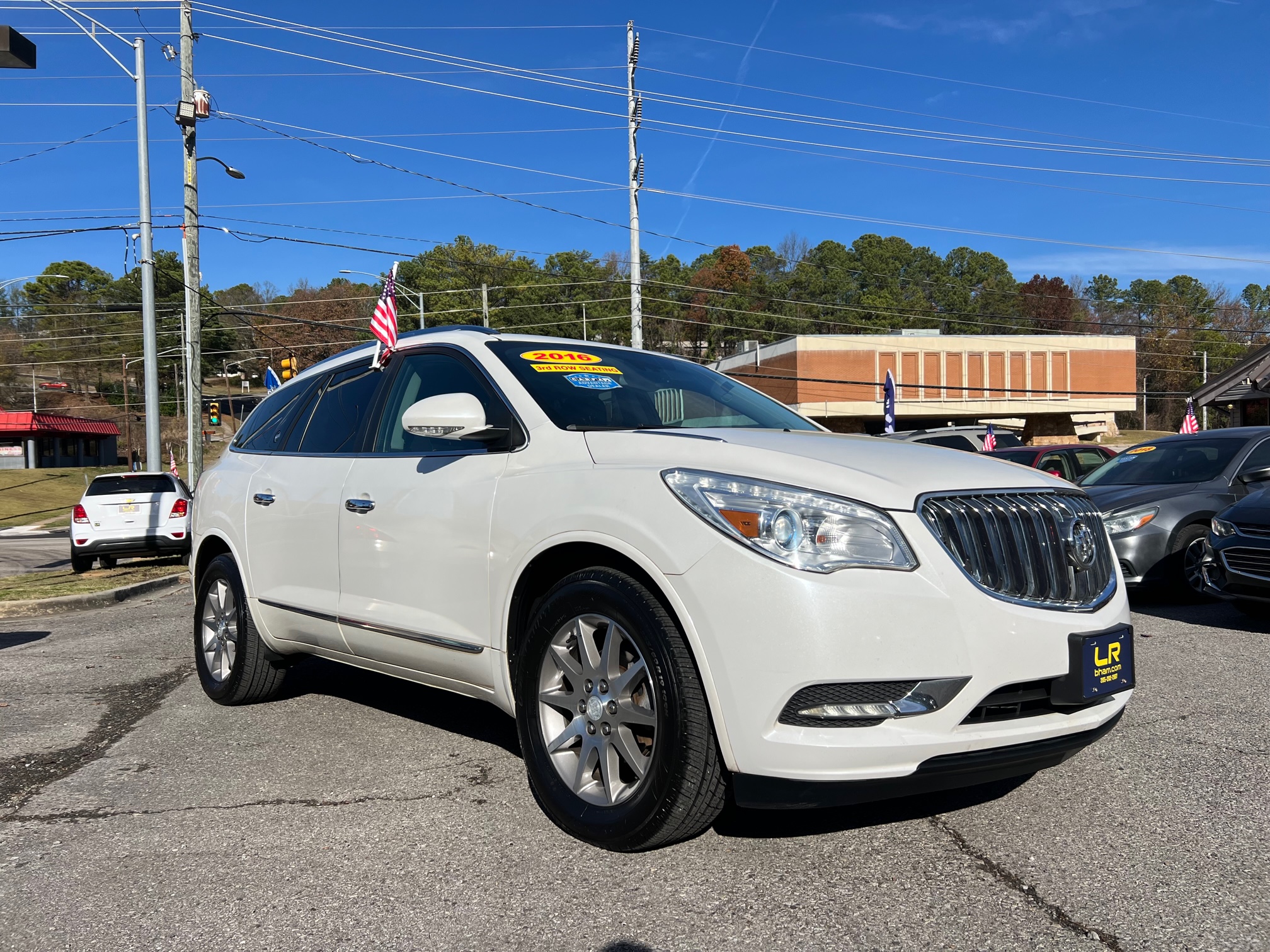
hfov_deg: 67.3
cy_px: 476
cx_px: 635
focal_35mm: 26
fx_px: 954
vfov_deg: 53.1
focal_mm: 5.7
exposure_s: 1/6579
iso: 50
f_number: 1.5
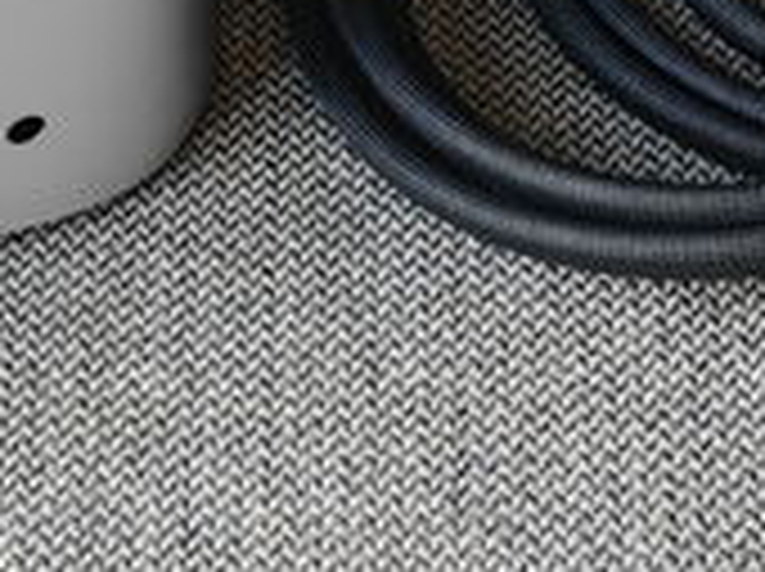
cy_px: -101
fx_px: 4634
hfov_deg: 9.4
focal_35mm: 210
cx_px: 169
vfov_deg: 7.0
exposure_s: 1/100
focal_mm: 5.4
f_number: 1.6
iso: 320
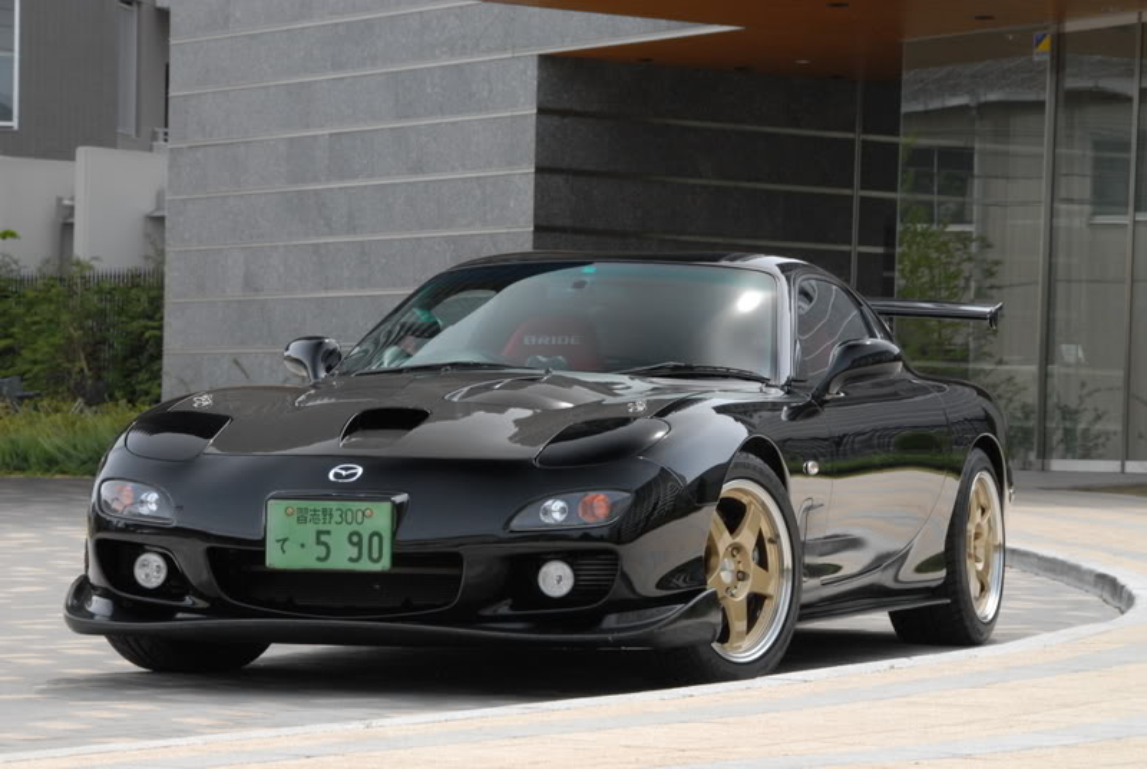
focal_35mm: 135
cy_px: 384
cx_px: 574
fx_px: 4308
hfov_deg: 15.2
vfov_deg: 10.2
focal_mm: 90
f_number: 13
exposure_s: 1/80
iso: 640
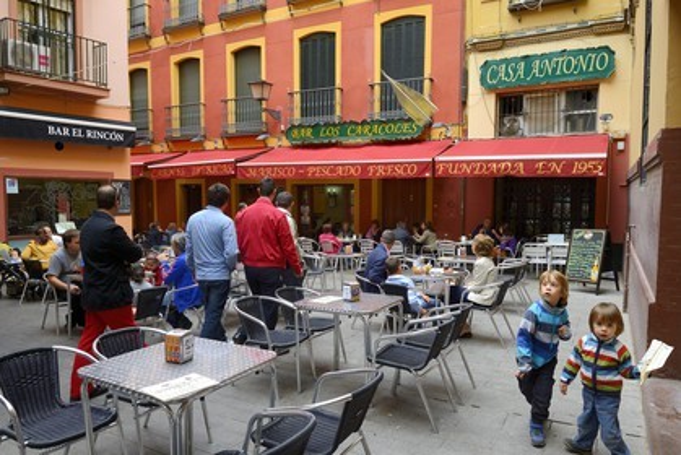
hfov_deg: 73.7
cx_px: 340
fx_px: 454
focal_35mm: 24
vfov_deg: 53.2
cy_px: 228
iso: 800
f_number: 9
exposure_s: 1/160
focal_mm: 24
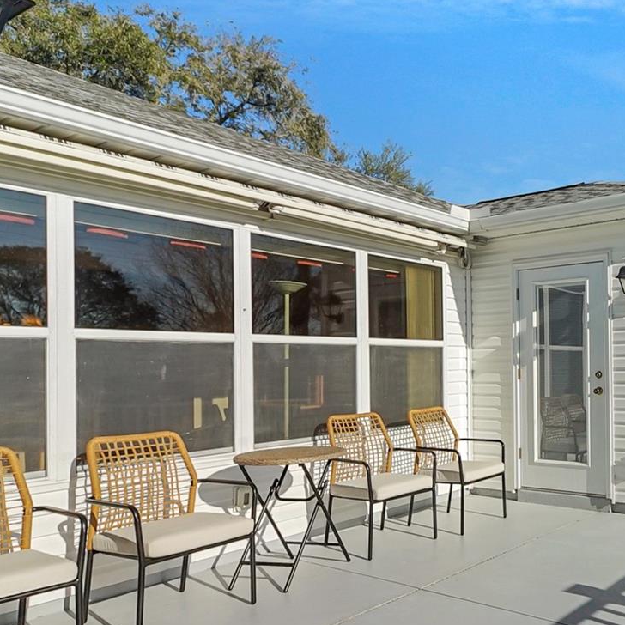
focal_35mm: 28
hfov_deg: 47.3
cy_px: 387
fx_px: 572
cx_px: 630
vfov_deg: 56.7
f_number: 7.1
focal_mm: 10
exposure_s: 1/2500
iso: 1000
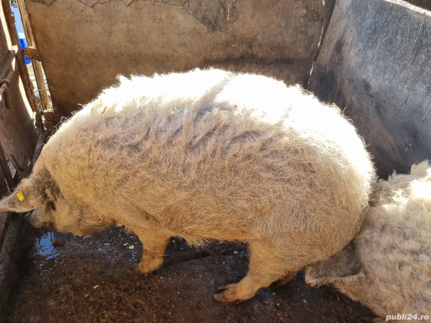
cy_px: 162
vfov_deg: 53.1
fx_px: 324
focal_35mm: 26
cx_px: 216
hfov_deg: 67.3
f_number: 1.8
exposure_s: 1/271
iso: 50
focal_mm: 5.4
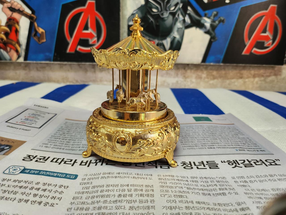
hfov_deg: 71.6
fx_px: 198
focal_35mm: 24
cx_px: 143
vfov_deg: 56.8
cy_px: 108
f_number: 1.8
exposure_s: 1/120
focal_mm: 5
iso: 200
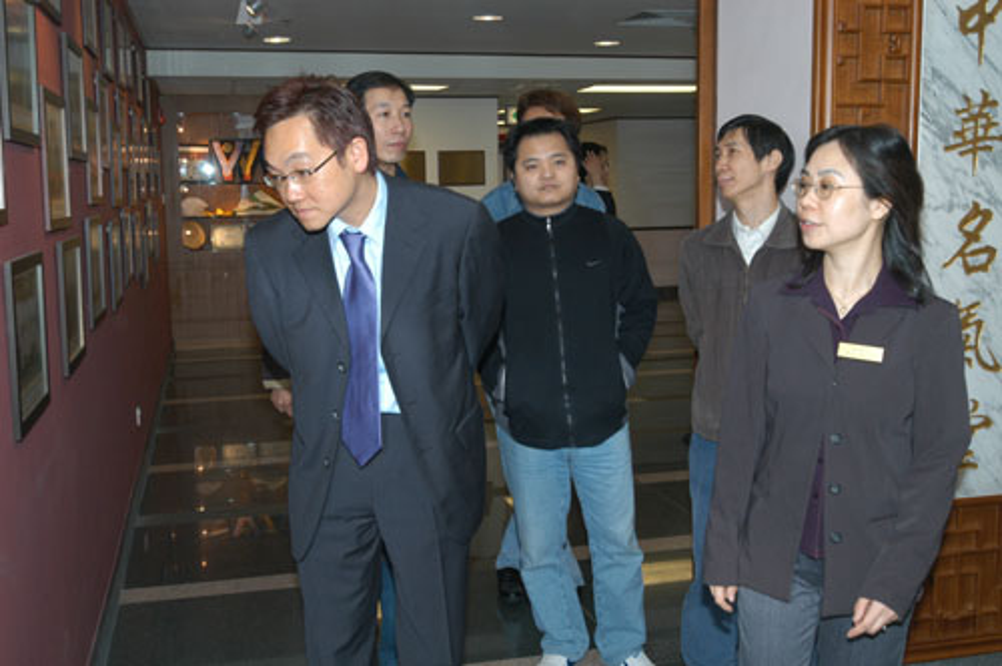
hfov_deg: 49.6
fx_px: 1084
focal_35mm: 39
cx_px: 501
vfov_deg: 34.1
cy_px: 333
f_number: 5.6
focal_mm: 26
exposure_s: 1/60
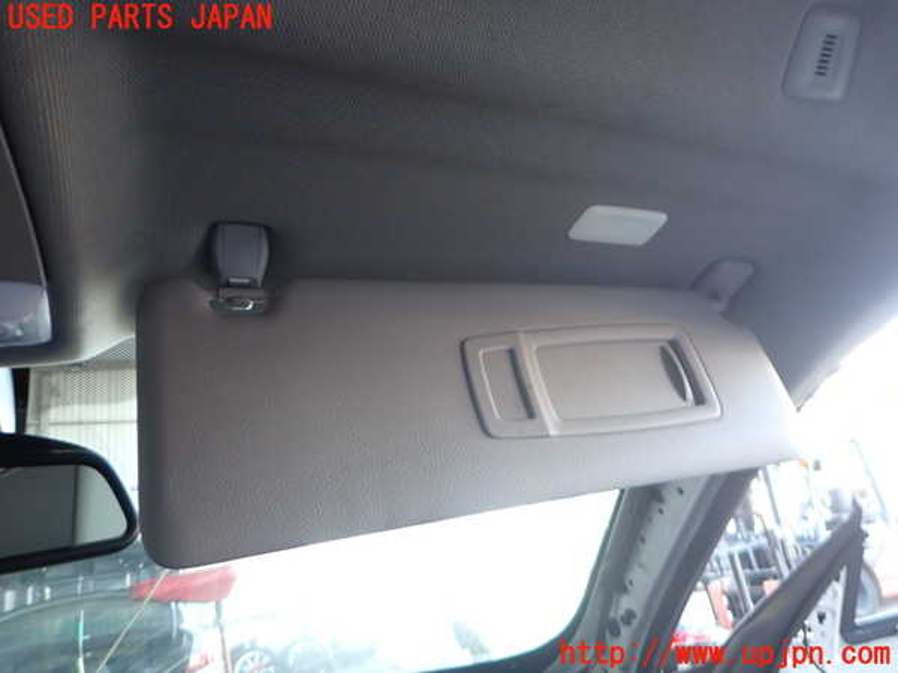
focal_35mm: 25
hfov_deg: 69.4
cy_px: 336
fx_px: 649
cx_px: 449
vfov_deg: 54.9
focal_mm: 4.5
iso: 200
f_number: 2
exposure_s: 1/60
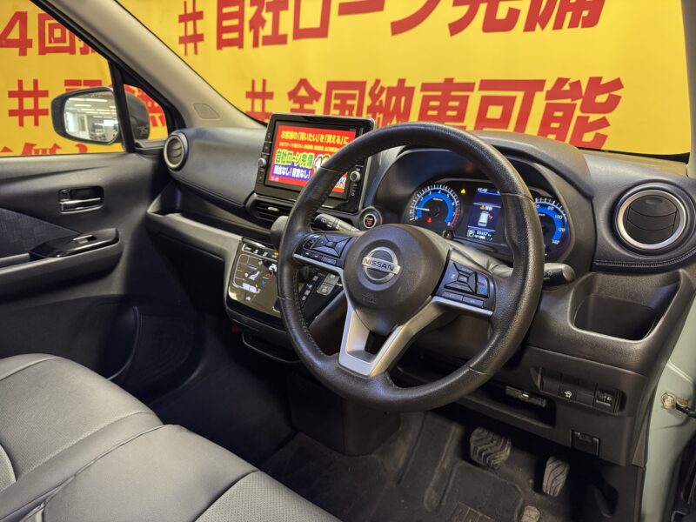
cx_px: 348
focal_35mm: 24
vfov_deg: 56.8
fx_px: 483
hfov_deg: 71.6
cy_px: 261
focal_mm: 6.76
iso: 320
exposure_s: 1/55
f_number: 1.78
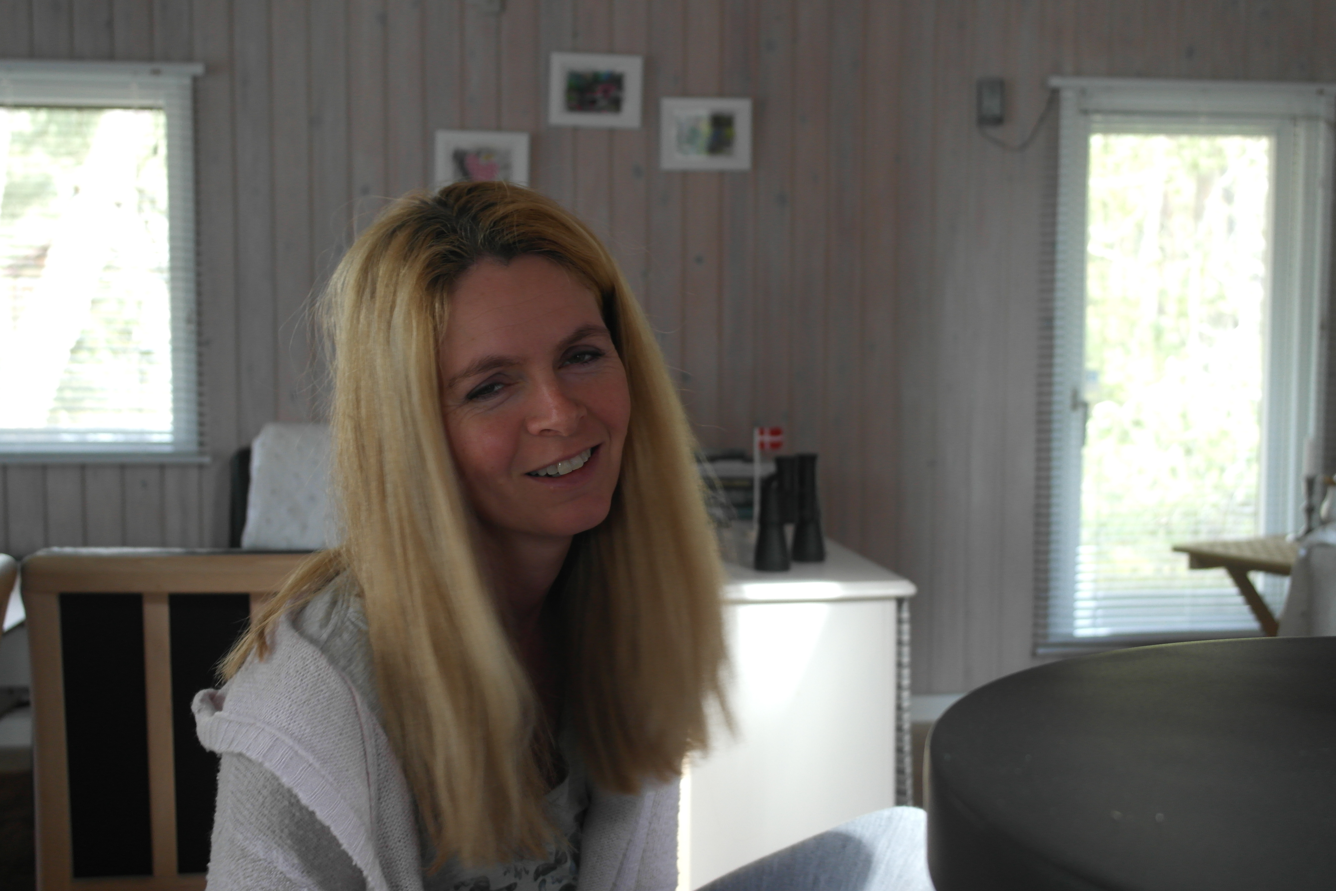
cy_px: 443
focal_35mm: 44
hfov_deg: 44.5
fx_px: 1633
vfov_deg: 30.5
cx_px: 655
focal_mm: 28
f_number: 4
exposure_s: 1/30
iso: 400
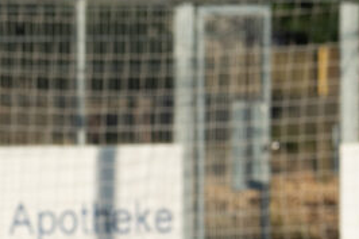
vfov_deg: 0.9
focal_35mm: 1506
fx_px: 15006
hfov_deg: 1.4
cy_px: 344
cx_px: -88
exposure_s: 1/1000
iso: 400
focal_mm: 260.3
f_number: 9
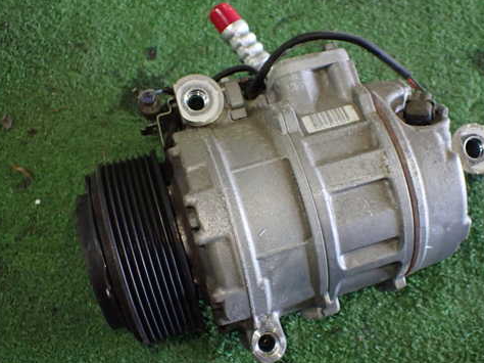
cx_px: 277
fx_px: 531
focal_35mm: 38
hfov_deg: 48.8
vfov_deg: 37.7
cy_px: 194
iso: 800
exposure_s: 1/125
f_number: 2.3
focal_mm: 5.4
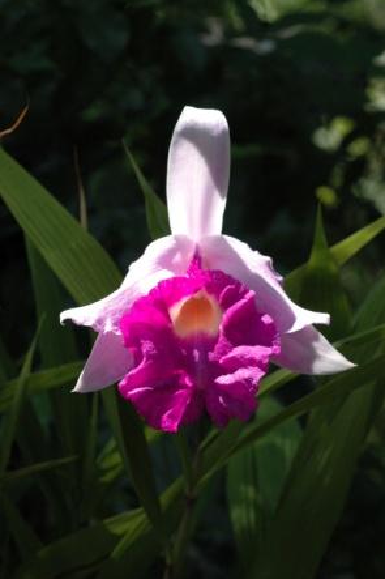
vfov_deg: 22.4
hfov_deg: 15.0
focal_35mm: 91
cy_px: 290
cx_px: 193
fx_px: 1461
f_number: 9
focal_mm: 60
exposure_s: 1/320
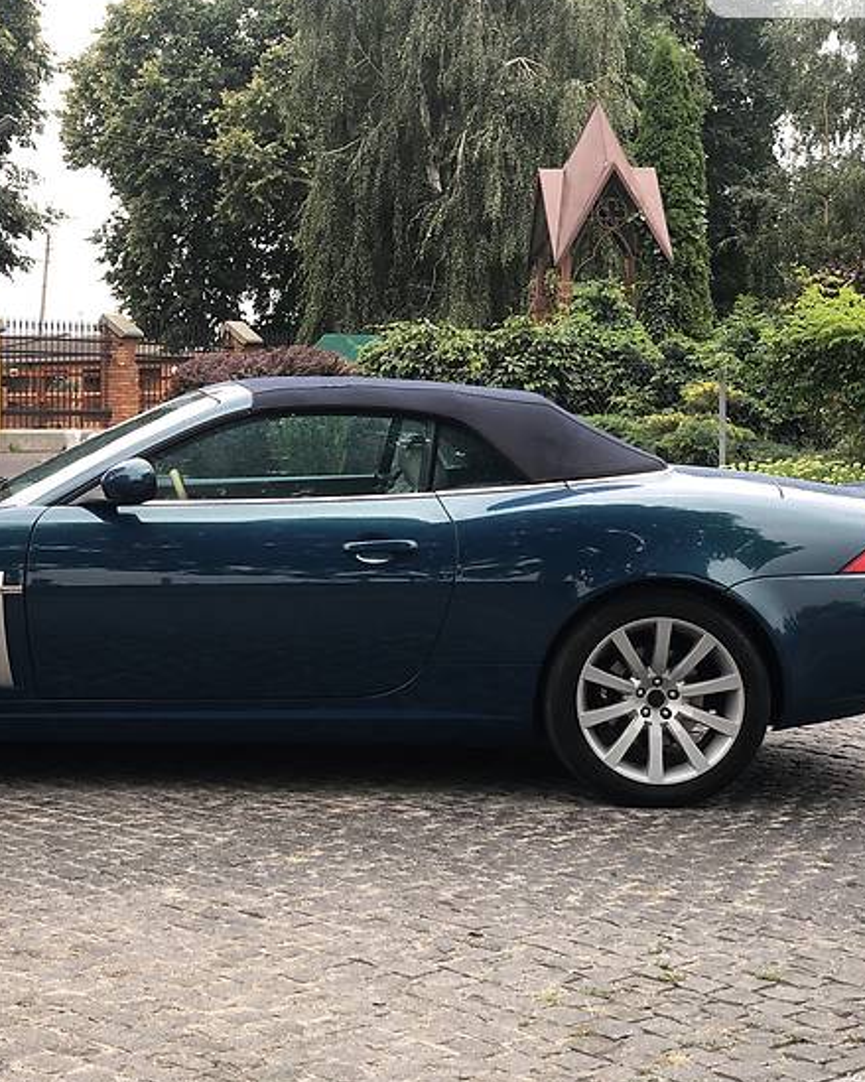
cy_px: 501
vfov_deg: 25.7
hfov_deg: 20.6
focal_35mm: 74
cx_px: 231
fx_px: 2369
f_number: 2.4
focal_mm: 6
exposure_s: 1/60
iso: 16
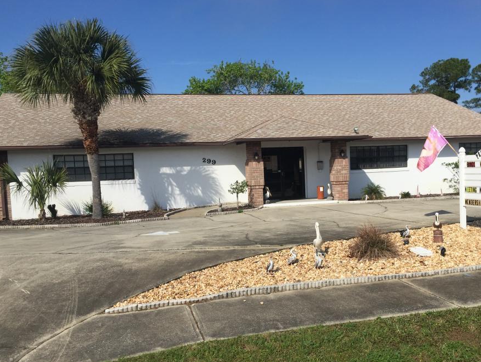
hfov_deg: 53.9
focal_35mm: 34
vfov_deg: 41.8
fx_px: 473
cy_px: 199
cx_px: 255
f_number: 2.2
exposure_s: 1/3300
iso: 32
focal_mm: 4.15
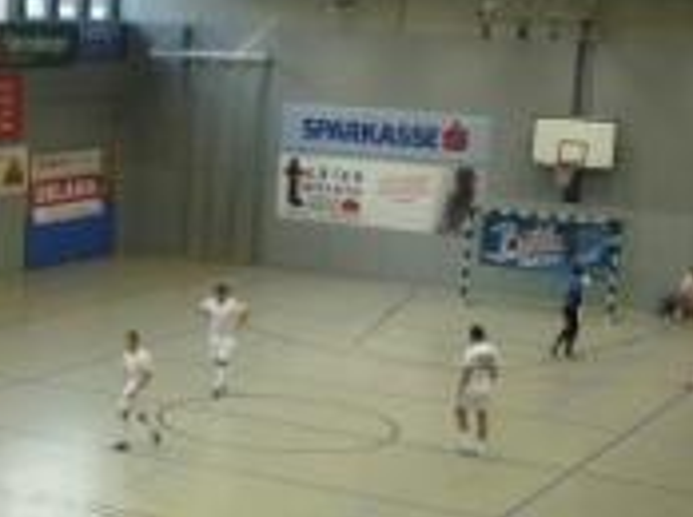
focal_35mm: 85
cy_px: 426
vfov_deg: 17.2
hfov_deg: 22.2
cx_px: -4
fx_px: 1699
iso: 125
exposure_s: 1/30
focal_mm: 5.5
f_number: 2.8
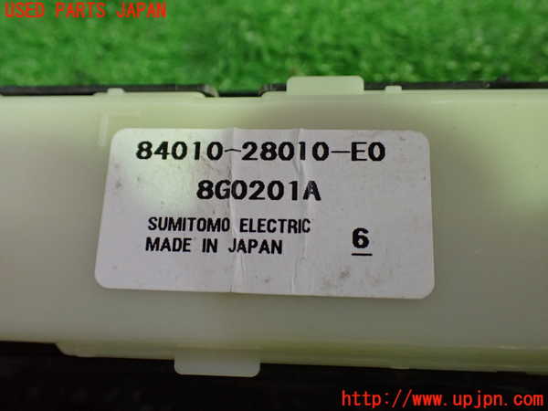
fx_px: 507
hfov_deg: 56.8
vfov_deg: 44.2
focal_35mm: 32
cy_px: 206
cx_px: 274
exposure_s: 1/100
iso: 800
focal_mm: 5.79
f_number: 2.4
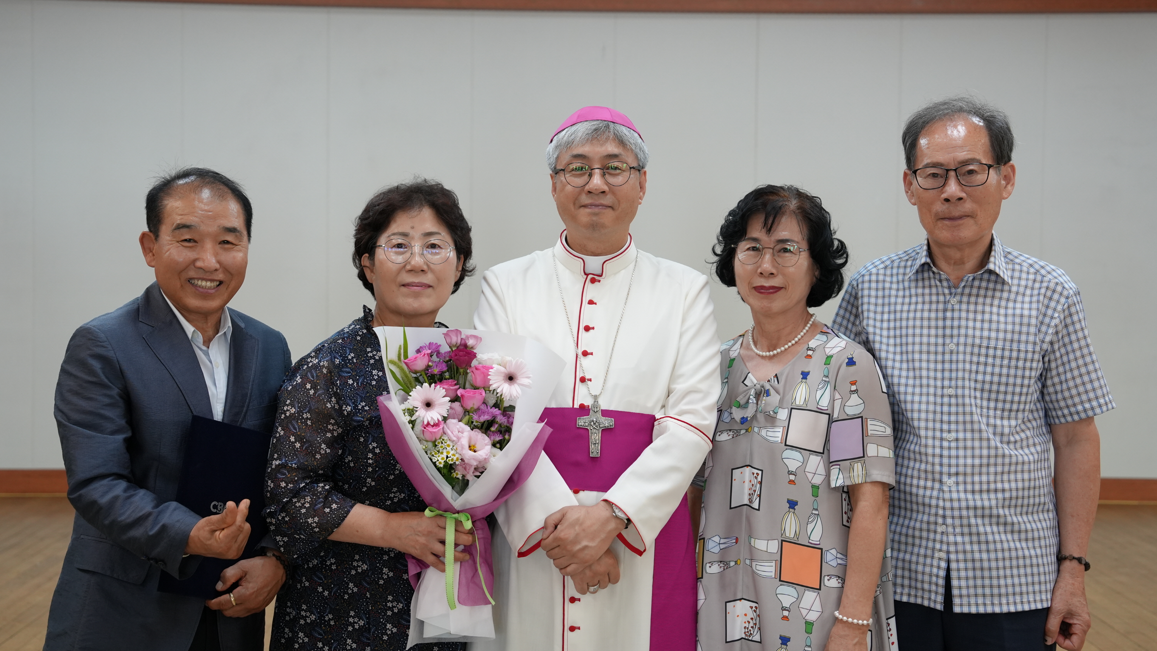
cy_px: 303
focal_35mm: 62
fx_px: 1902
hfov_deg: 33.8
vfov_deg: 19.4
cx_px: 580
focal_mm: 59
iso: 1250
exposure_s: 1/160
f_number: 4
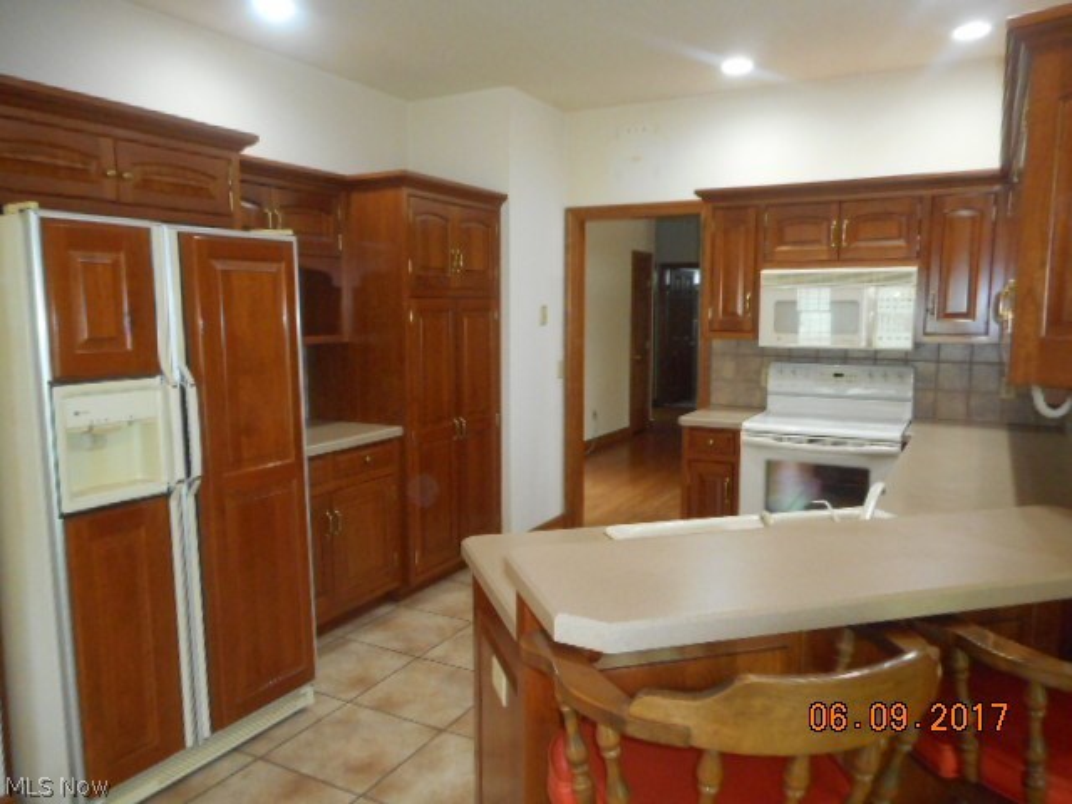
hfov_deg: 69.4
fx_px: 774
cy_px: 402
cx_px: 536
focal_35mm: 25
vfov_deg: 54.9
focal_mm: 4.5
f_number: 3.7
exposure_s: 1/25
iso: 500
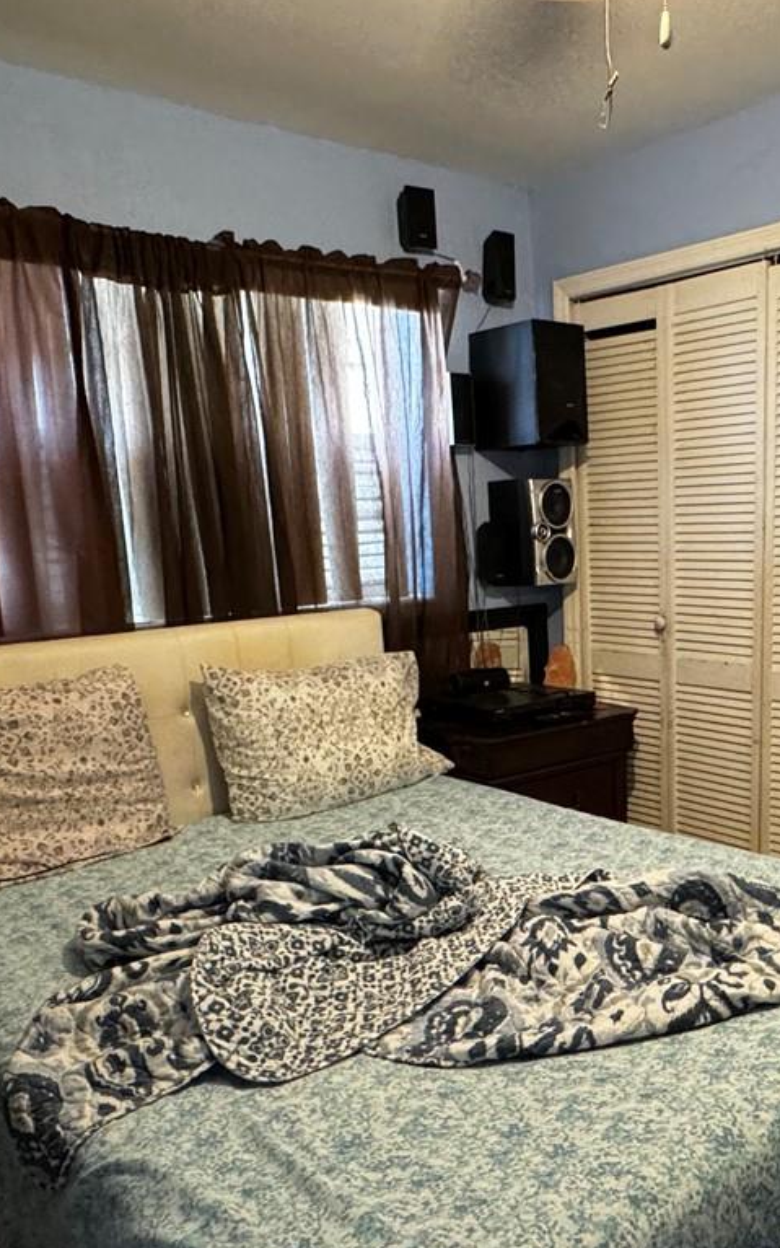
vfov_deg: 60.6
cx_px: 528
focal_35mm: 31
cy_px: 759
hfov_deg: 40.1
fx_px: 1054
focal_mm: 2.22
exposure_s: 1/60
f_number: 2.2
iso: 800
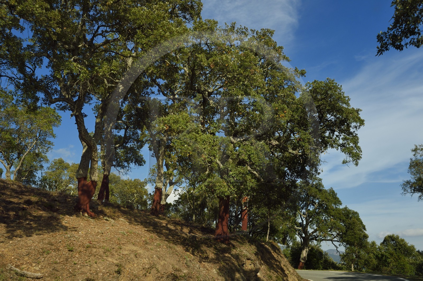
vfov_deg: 35.0
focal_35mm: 38
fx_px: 446
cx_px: 212
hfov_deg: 50.7
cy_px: 140
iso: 400
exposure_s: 1/400
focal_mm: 38
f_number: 14
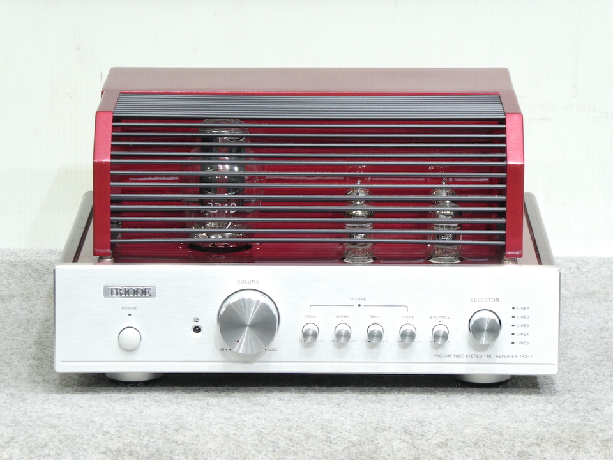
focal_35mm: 185
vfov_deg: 8.0
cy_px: 230
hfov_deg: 10.7
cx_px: 306
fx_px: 3276
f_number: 5.6
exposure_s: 1/3.2
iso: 200
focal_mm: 33.2
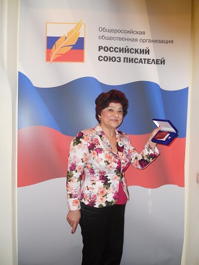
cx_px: 100
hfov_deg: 51.4
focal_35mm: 27
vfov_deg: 65.3
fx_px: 207
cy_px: 132
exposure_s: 1/25
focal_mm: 4.9
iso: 200
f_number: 3.2
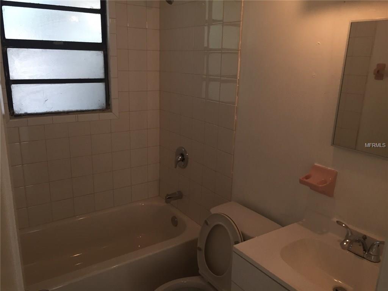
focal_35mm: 29
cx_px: 194
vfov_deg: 48.2
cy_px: 146
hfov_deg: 61.7
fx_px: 325
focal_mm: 4.15
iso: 40
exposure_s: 1/30
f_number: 2.2
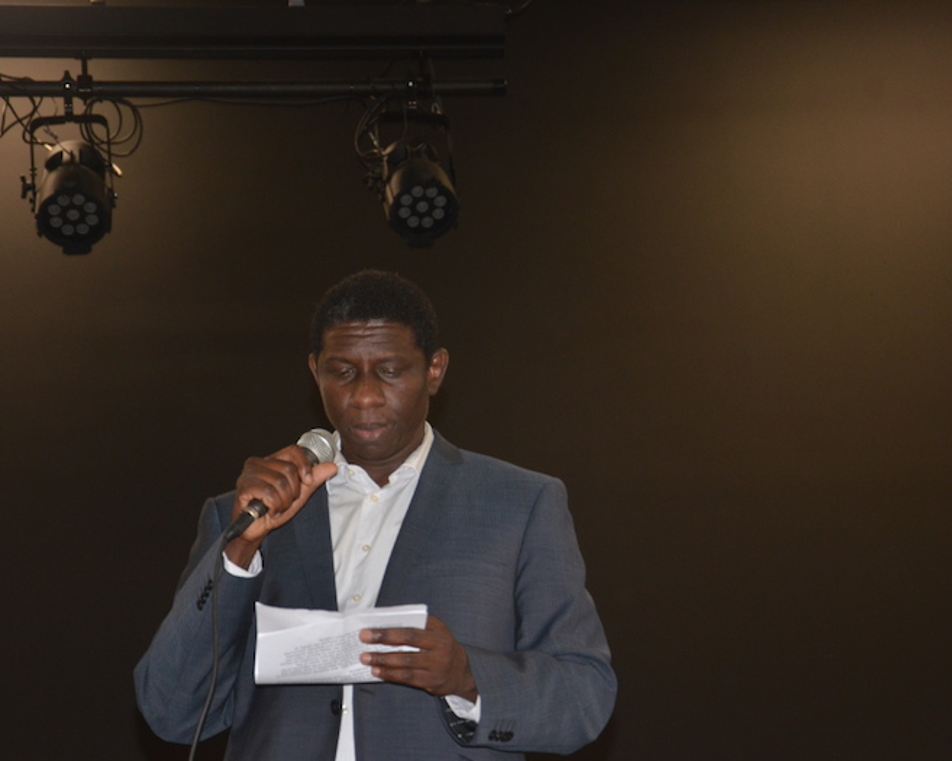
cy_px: 383
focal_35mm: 113
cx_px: 458
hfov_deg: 17.0
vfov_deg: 13.6
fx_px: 3182
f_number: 5.3
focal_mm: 66
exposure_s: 1/60
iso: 800
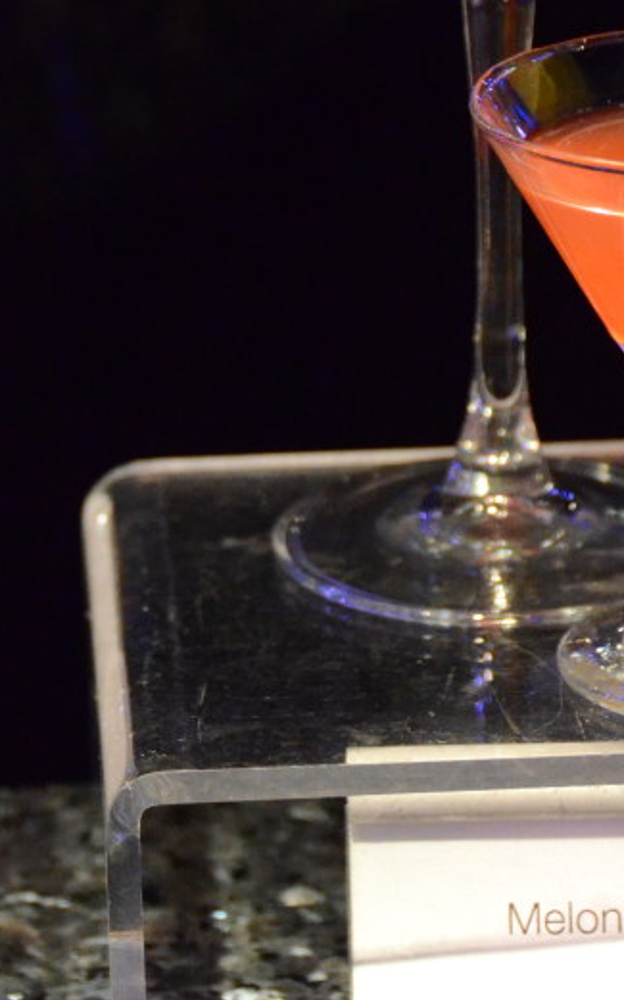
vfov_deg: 10.0
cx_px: 300
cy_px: 330
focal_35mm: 210
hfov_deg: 6.2
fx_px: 5722
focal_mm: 70
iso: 6400
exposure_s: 1/80
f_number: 5
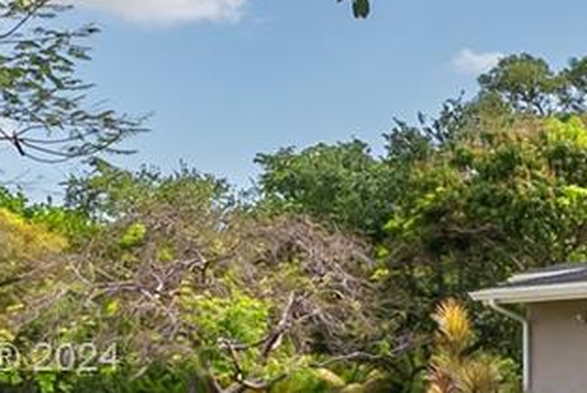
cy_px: 361
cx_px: 1019
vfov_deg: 12.7
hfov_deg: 16.4
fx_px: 1746
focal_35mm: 107
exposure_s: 1/80
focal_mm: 21
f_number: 11
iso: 100
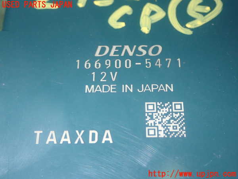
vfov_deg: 23.7
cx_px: 119
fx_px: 426
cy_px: 90
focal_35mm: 62
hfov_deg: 31.2
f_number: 10
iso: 400
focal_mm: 11.09
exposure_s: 1/60
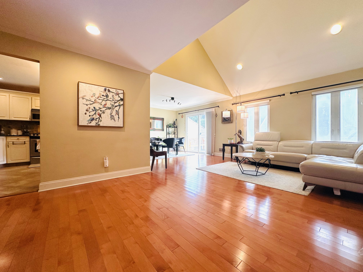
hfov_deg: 102.1
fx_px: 147
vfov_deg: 85.7
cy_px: 136
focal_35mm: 14
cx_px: 182
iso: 100
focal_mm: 2.22
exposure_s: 1/120
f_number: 2.2
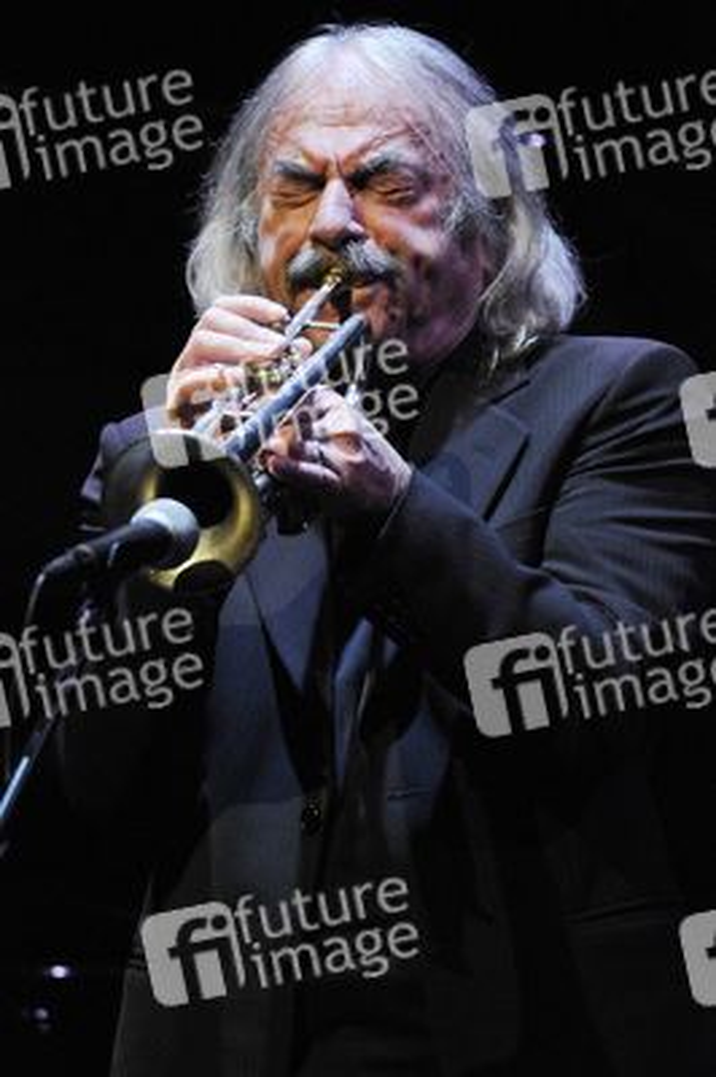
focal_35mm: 750
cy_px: 538
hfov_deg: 1.8
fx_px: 22412
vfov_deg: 2.8
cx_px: 358
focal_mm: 500
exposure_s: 1/250
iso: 3200
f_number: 4
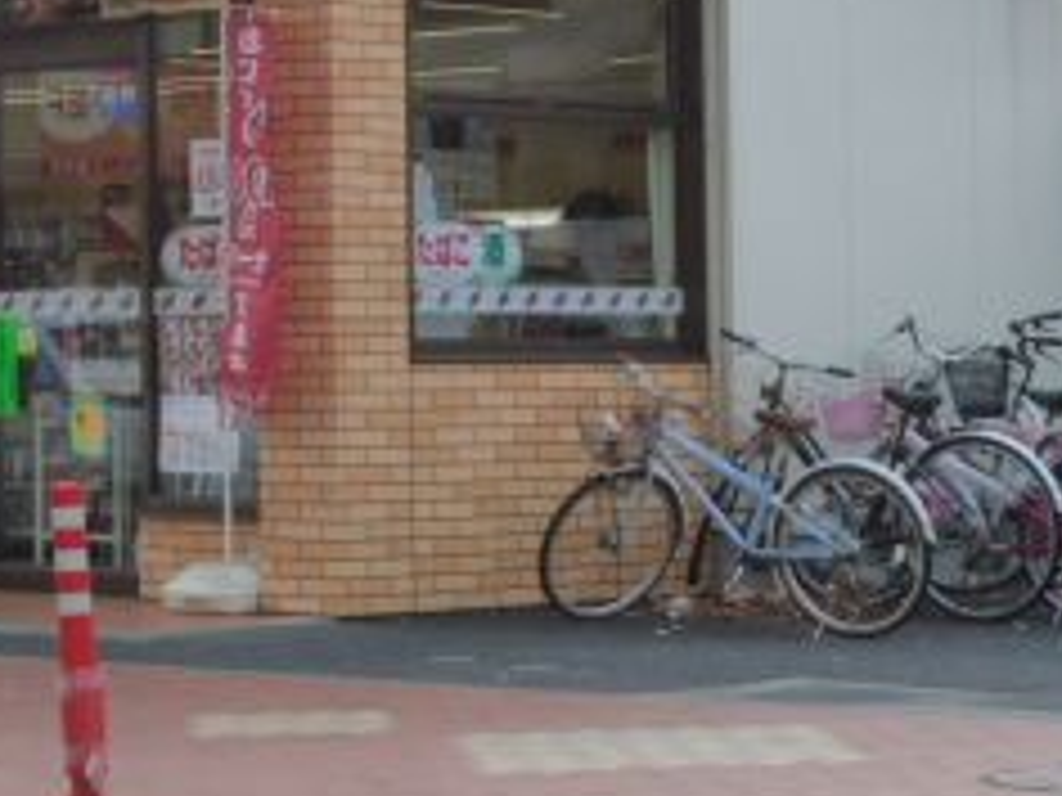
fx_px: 4418
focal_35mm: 144
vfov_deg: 10.2
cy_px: 40
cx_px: -248
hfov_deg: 13.3
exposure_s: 1/125
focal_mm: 9.5
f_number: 4.2
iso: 125
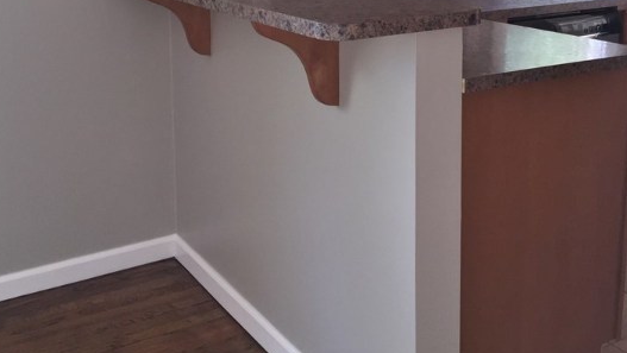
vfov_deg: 25.1
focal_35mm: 46
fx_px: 765
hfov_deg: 44.6
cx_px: 306
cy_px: 25
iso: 50
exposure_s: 1/30
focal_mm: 4.15
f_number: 2.2
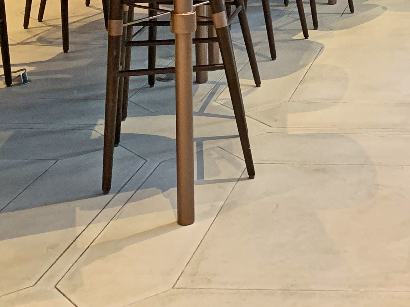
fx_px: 948
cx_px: 469
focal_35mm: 80
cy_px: -137
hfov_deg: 22.8
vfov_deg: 16.9
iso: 160
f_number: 1.8
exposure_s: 1/60
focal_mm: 4.25
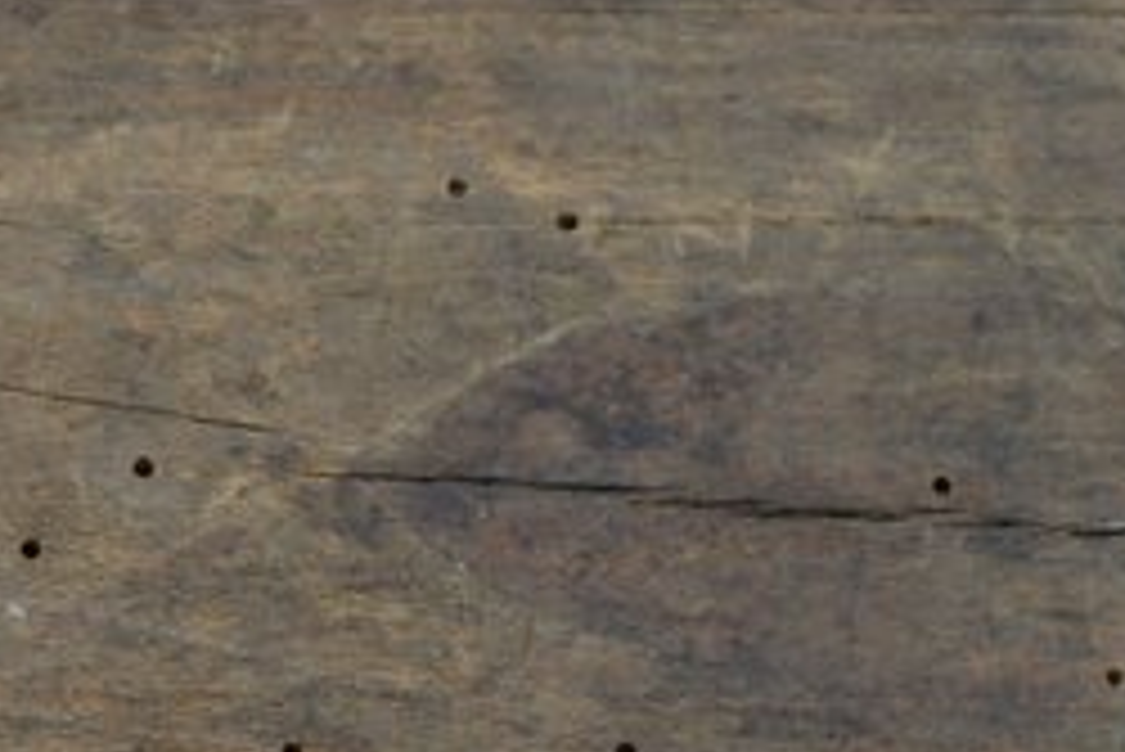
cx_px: -178
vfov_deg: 8.2
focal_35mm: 166
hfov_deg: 12.1
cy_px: 914
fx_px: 5190
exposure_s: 1/125
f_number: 5.6
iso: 220
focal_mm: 24
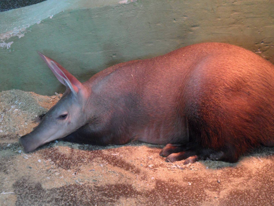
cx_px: 137
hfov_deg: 19.6
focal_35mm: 100
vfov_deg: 14.8
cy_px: 103
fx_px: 792
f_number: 4.4
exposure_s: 1/8
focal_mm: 16.3
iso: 400
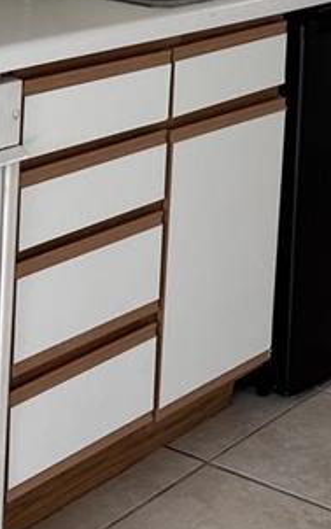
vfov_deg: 19.8
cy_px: -26
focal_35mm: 101
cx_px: 308
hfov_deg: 12.8
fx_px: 1456
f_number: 1.78
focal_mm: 6.76
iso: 80
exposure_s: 1/120
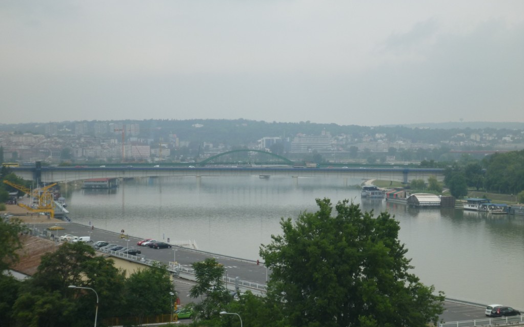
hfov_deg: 24.4
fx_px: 1213
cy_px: 175
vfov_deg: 15.4
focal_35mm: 85
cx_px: 262
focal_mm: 14.3
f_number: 5.6
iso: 100
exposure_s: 1/250
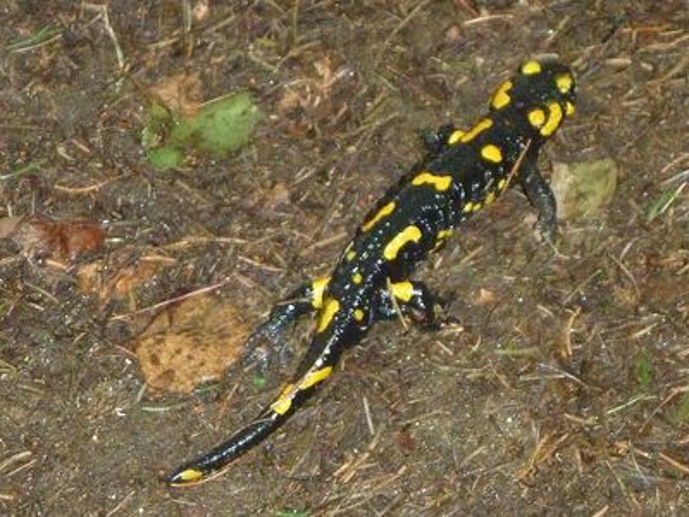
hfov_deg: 15.4
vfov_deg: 11.6
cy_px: 258
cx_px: 344
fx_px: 2548
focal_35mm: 128
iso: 800
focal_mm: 22.8
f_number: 5.9
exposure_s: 1/60
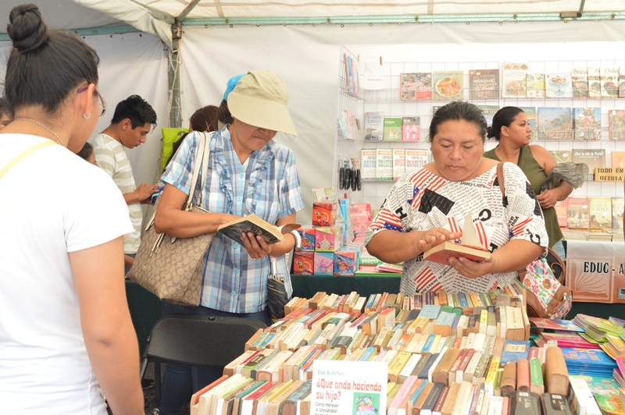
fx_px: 833
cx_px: 312
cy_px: 208
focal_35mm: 48
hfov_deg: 41.1
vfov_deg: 28.0
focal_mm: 32
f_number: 9
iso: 1600
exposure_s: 1/100
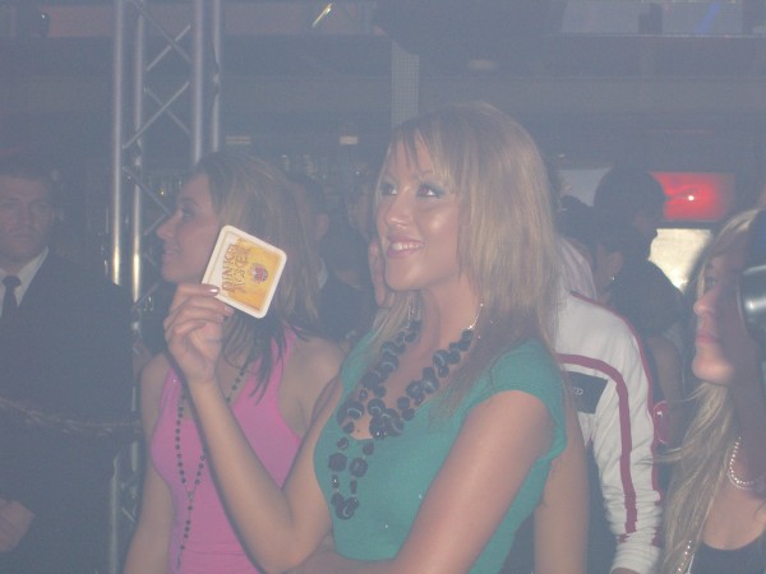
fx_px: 2102
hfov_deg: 20.7
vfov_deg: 15.6
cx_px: 383
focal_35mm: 95
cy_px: 287
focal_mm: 19.7
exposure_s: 1/60
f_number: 4.8
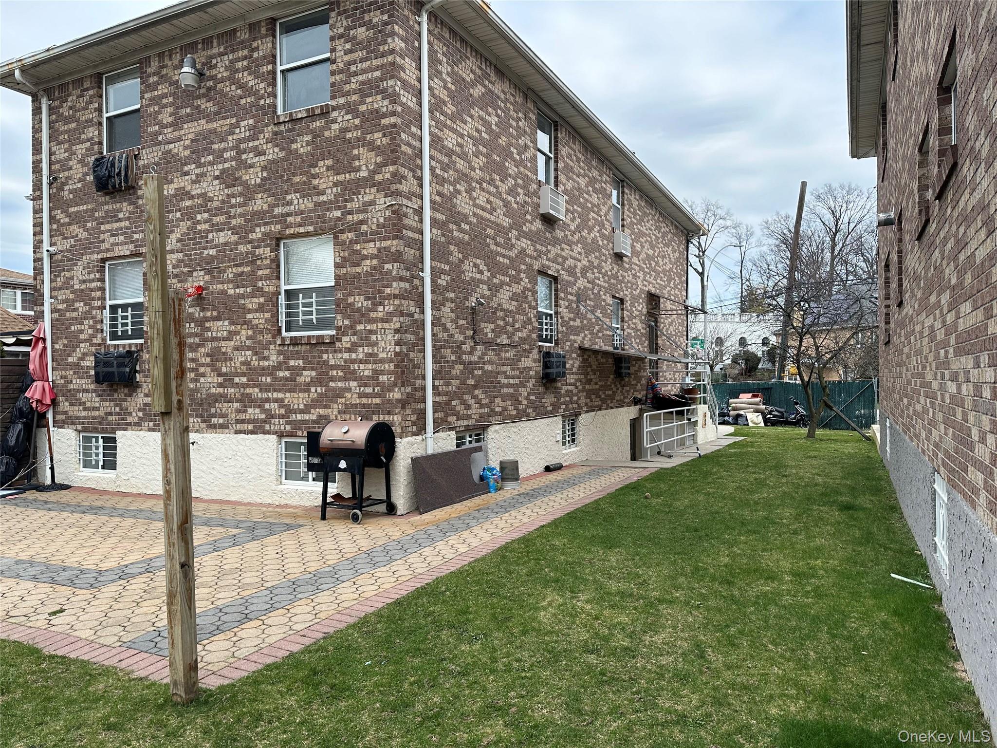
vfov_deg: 56.8
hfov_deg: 71.6
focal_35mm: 24
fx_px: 691
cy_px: 374
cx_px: 498
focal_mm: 6.86
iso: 80
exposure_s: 1/1131
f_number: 1.78
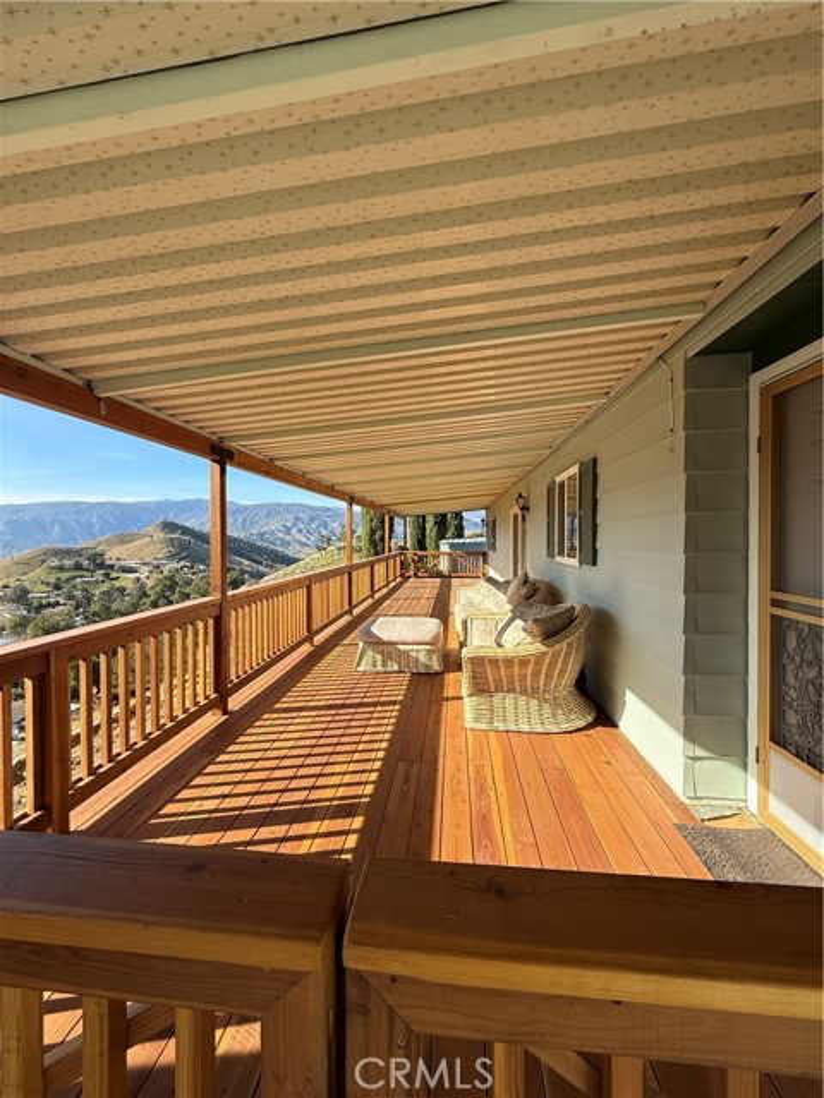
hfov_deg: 85.7
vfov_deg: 102.1
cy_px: 549
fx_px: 444
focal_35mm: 14
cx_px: 412
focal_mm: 2.22
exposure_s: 1/799
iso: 50
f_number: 2.2
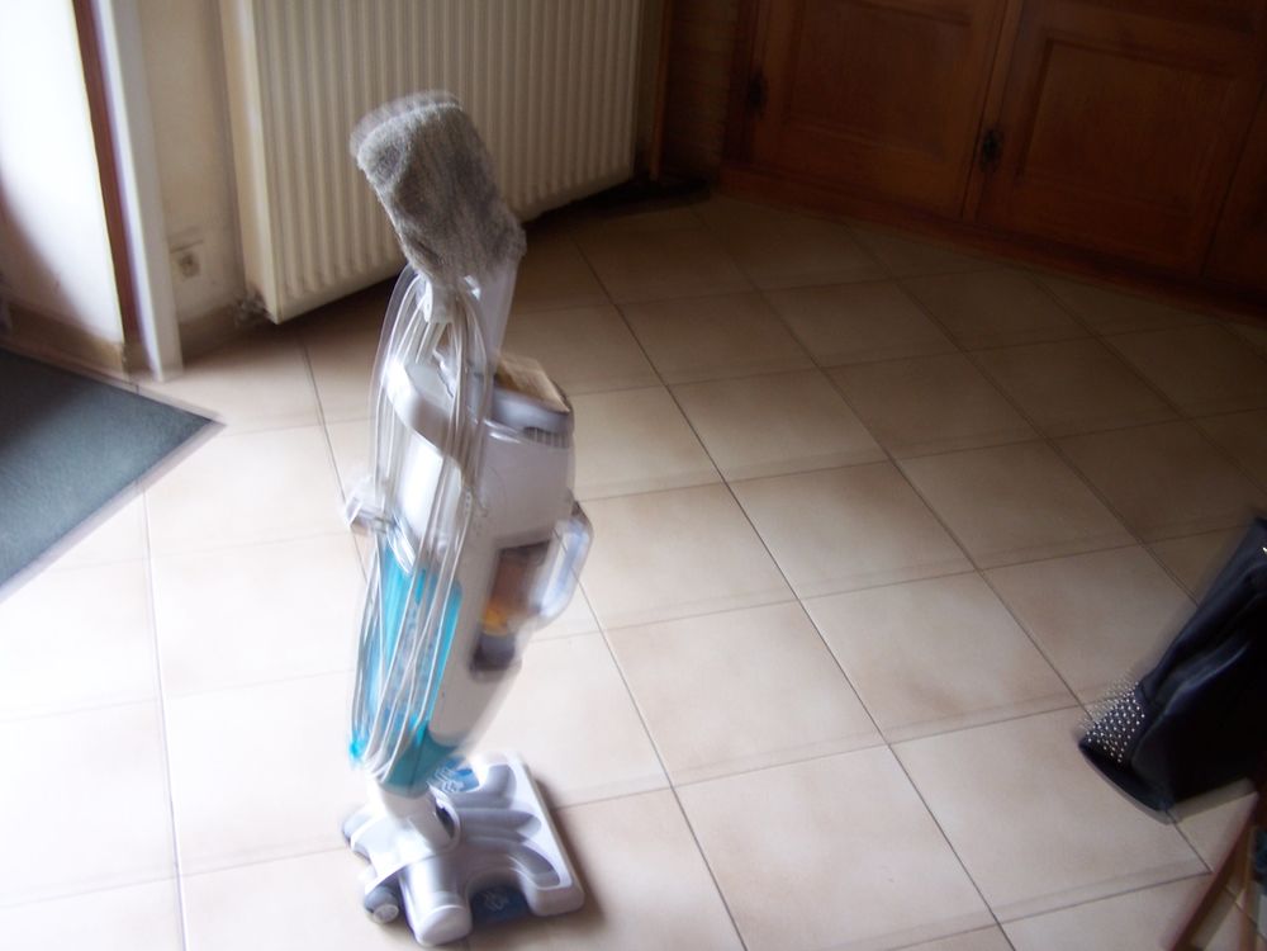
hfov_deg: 49.0
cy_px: 476
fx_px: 1391
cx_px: 634
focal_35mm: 38
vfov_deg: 37.7
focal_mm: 6.3
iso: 80
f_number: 2.8
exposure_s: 1/4
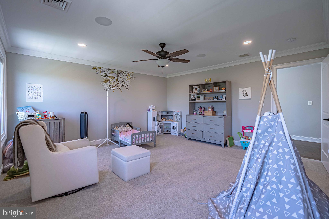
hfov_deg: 96.7
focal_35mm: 16
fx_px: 146
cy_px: 110
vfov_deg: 73.8
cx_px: 164
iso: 800
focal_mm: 16
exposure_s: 1/1000
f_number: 4
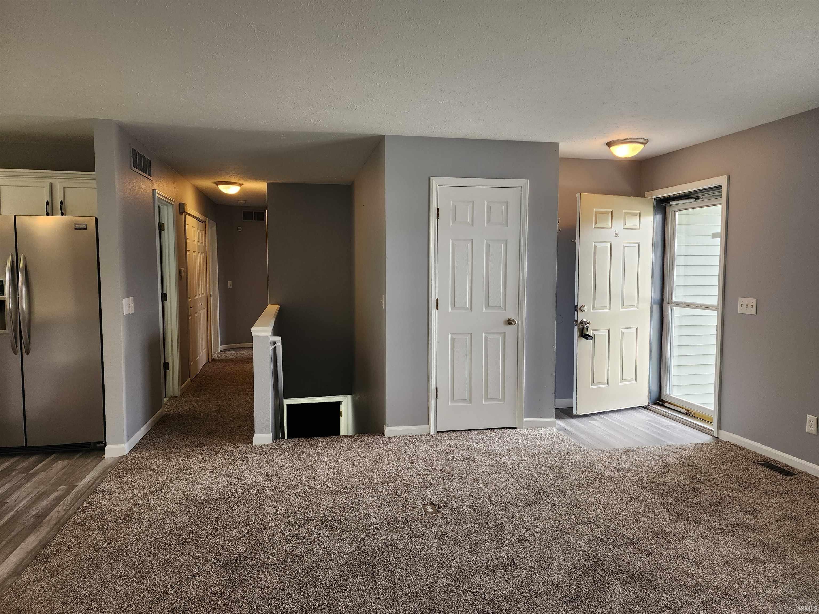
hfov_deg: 73.9
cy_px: 307
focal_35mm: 23
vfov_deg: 58.9
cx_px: 410
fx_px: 544
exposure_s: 1/120
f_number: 1.8
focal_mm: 6.4
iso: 160
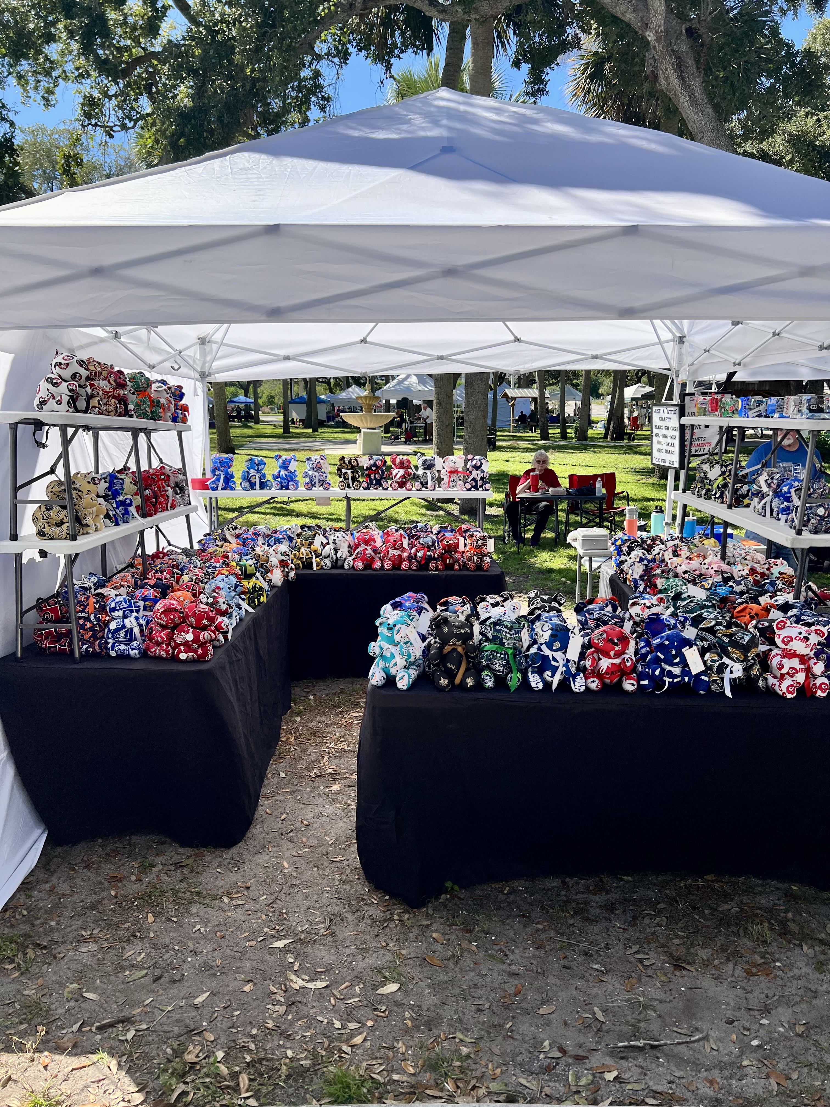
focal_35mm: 26
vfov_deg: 67.3
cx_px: 415
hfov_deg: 53.1
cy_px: 554
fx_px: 831
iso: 50
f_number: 1.5
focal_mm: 5.7
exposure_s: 1/2353
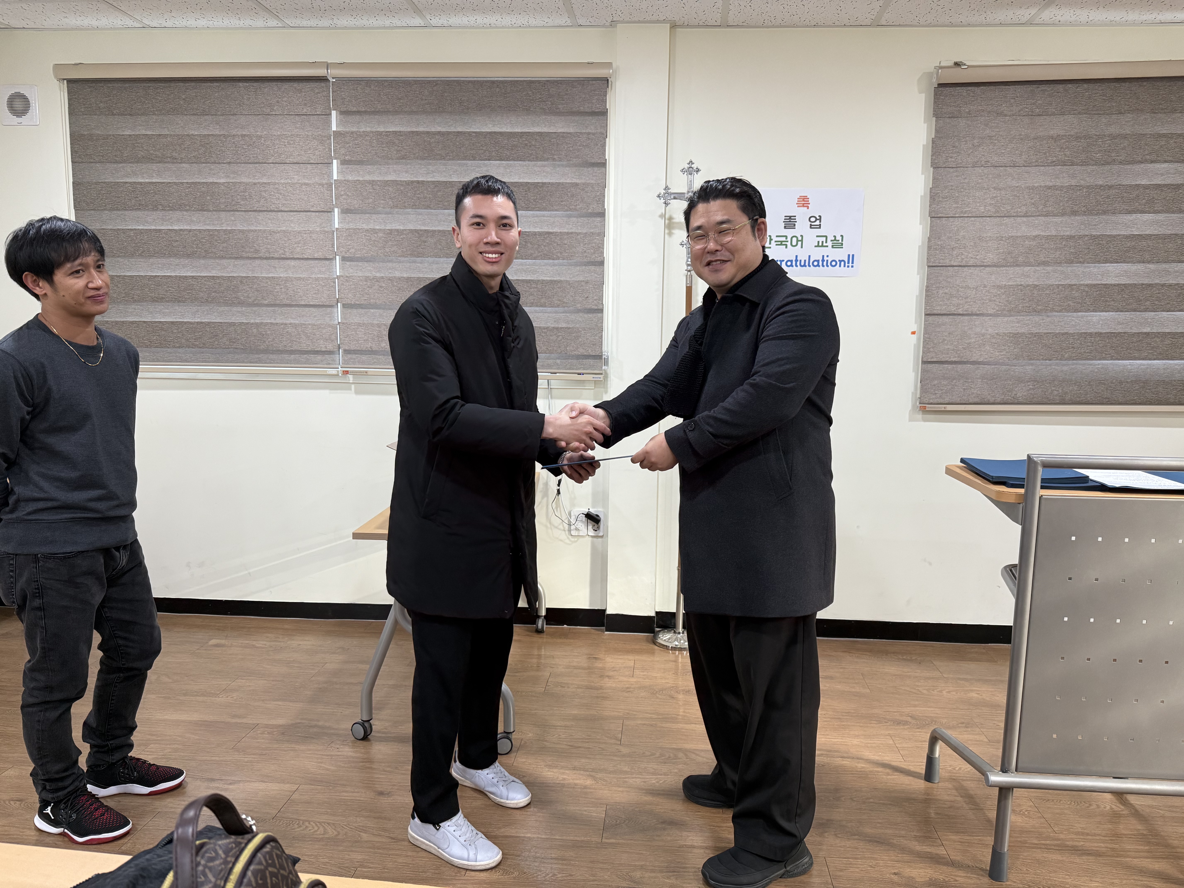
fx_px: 821
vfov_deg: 56.8
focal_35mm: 24
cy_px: 444
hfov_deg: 71.6
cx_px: 592
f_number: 1.78
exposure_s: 1/92
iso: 200
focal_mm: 6.76
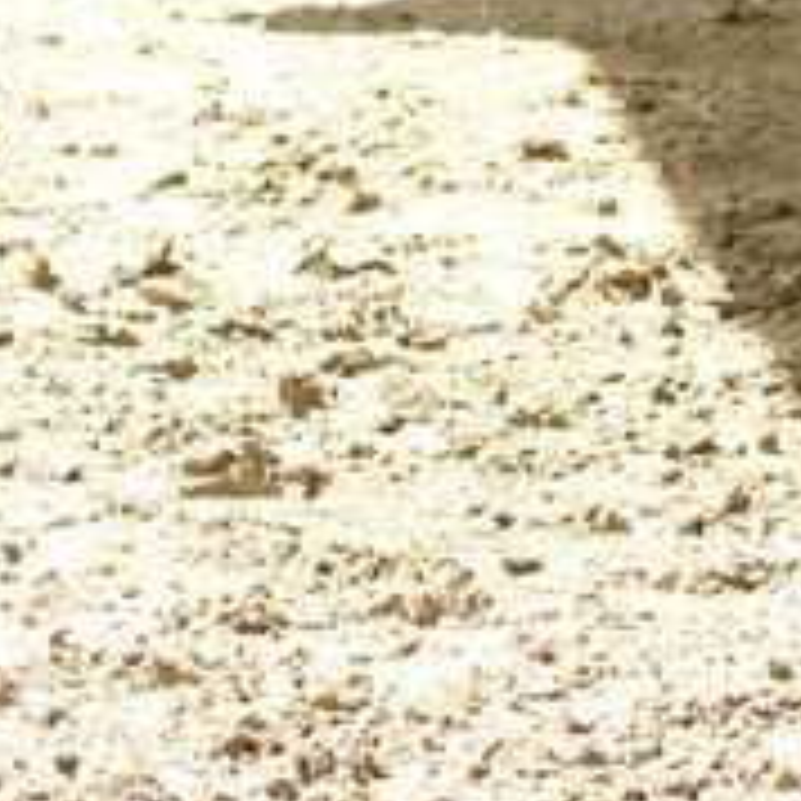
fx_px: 10524
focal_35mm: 402
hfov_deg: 4.3
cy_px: -988
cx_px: 1310
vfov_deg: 4.3
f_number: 5.6
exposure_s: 1/125
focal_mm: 70
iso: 200
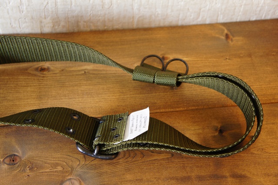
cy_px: 92
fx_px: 486
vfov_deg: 21.5
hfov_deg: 31.9
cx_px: 139
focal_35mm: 63
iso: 800
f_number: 5
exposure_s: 1/30
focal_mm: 42
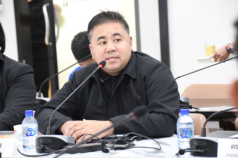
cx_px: 119
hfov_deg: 13.1
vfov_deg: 8.7
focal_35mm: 157
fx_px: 1038
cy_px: 79
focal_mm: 105
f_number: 5.6
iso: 5000
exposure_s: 1/50
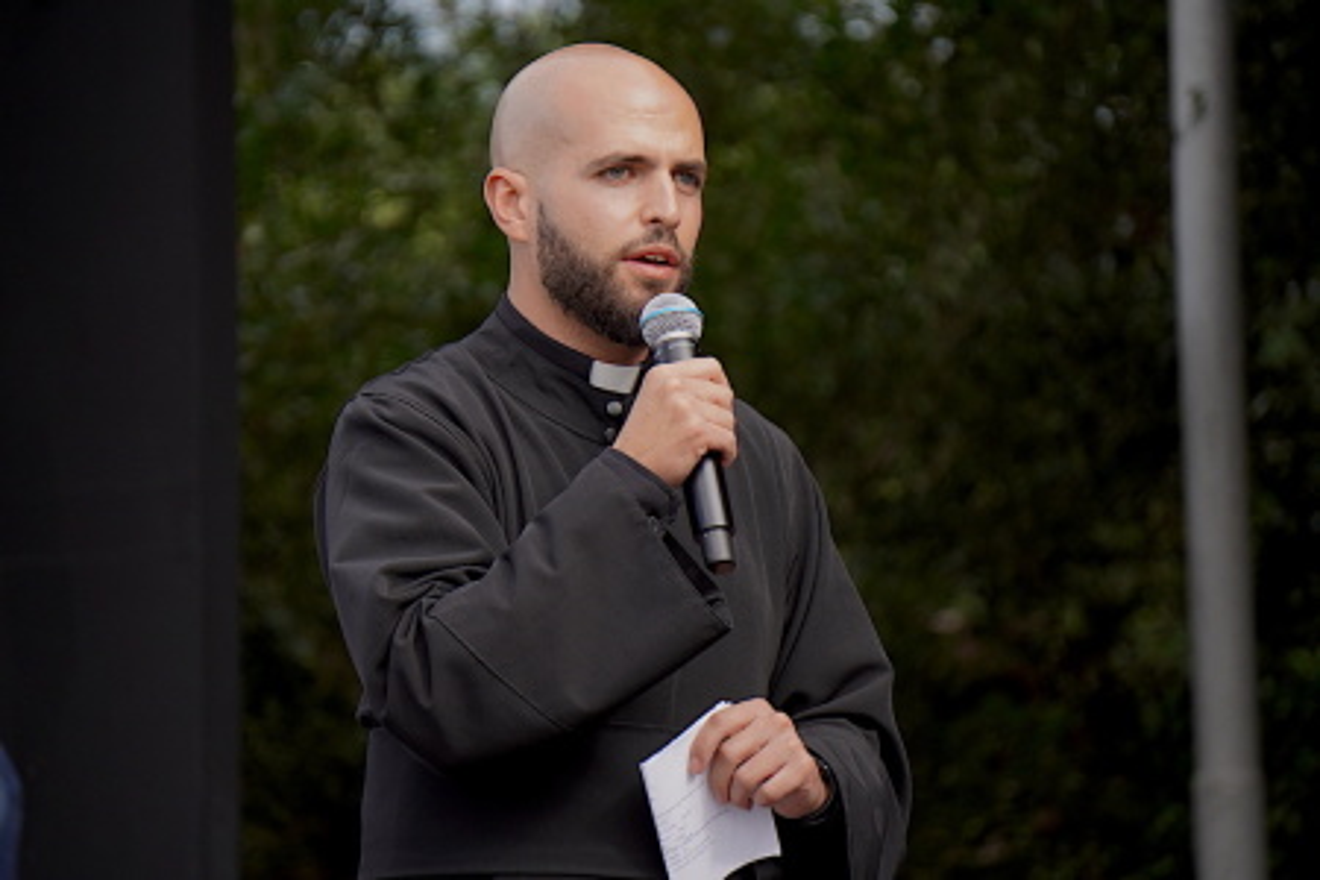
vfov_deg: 4.4
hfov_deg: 6.7
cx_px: 660
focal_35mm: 309
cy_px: 440
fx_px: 11329
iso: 250
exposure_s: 1/320
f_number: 6.3
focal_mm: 206
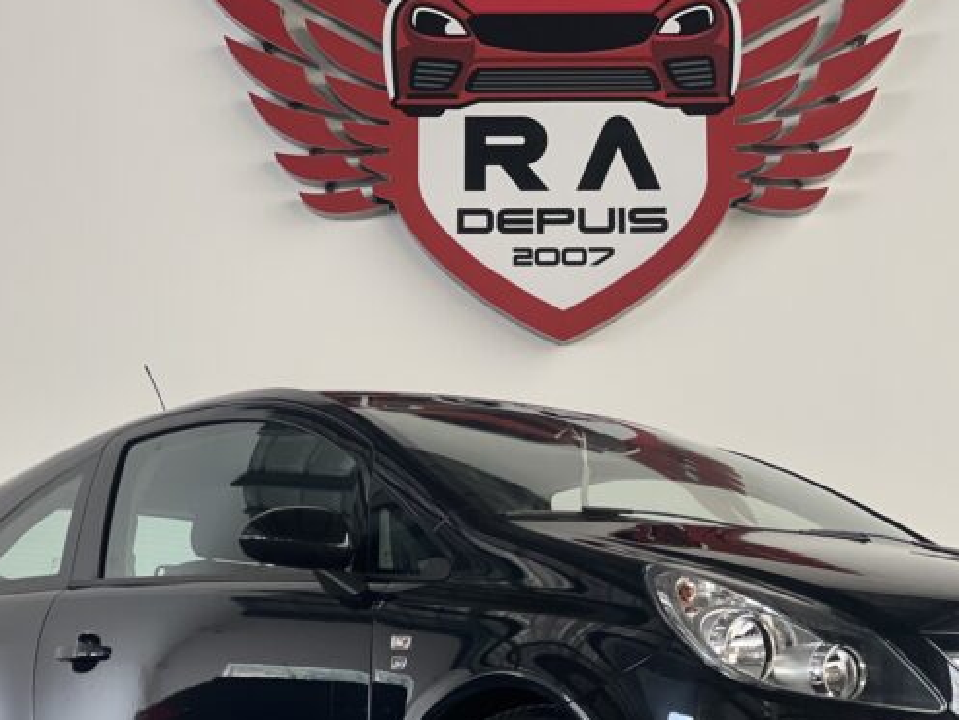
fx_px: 3464
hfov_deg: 15.8
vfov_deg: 11.9
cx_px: 543
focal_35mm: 125
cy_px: 444
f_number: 2.8
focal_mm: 9
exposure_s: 1/40
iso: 250
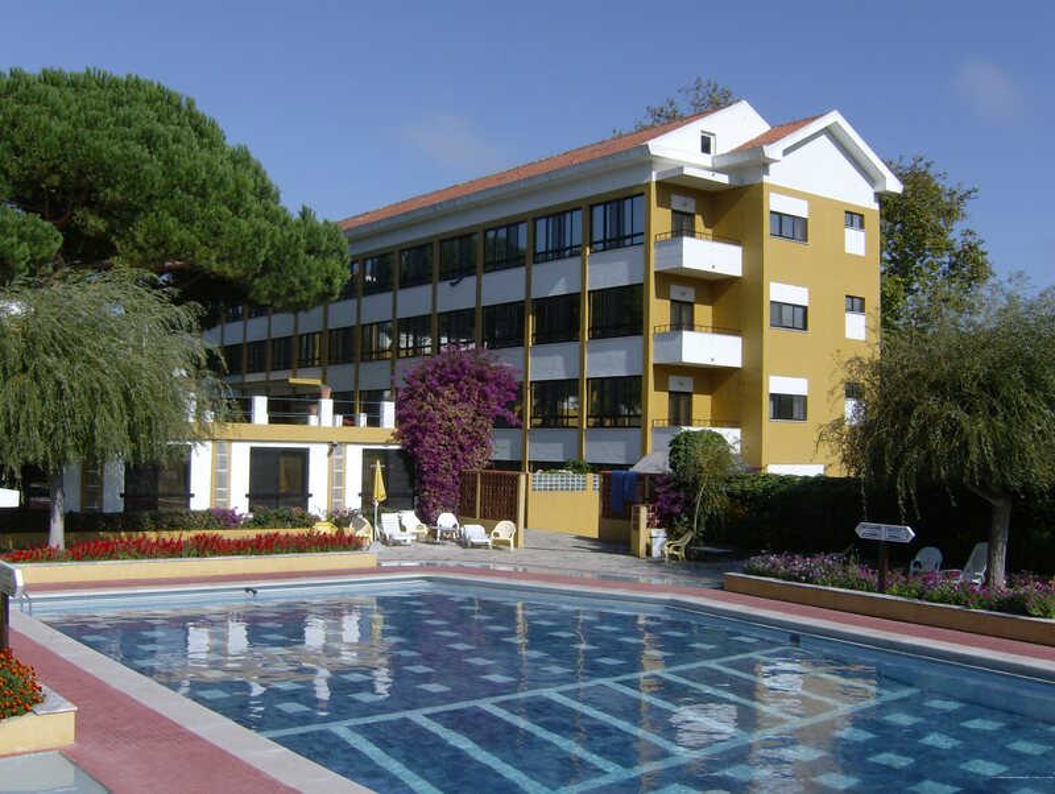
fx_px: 1098
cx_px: 528
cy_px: 397
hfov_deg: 51.3
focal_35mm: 36
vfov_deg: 39.7
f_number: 4.7
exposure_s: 1/1321
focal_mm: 6
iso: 100
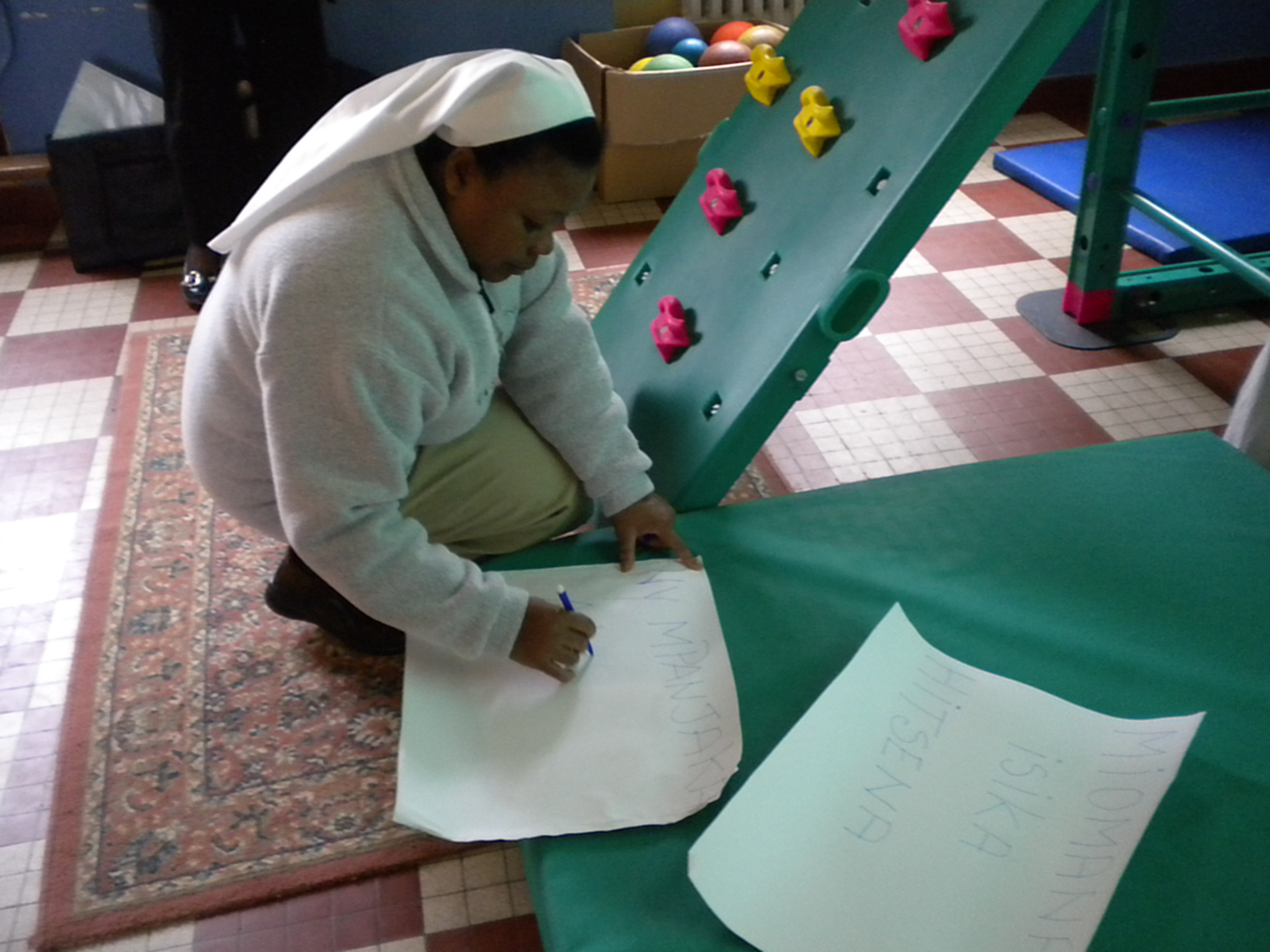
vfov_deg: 40.7
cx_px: 635
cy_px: 476
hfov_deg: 52.6
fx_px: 1284
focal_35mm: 35
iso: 400
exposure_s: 1/12
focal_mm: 6.3
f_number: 3.1
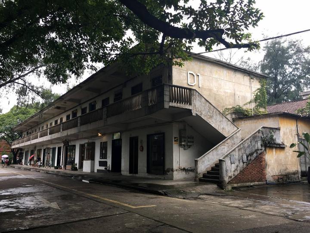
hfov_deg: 61.7
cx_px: 155
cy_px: 116
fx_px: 260
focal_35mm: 29
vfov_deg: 48.2
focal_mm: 4.15
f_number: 2.2
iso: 25
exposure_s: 1/100
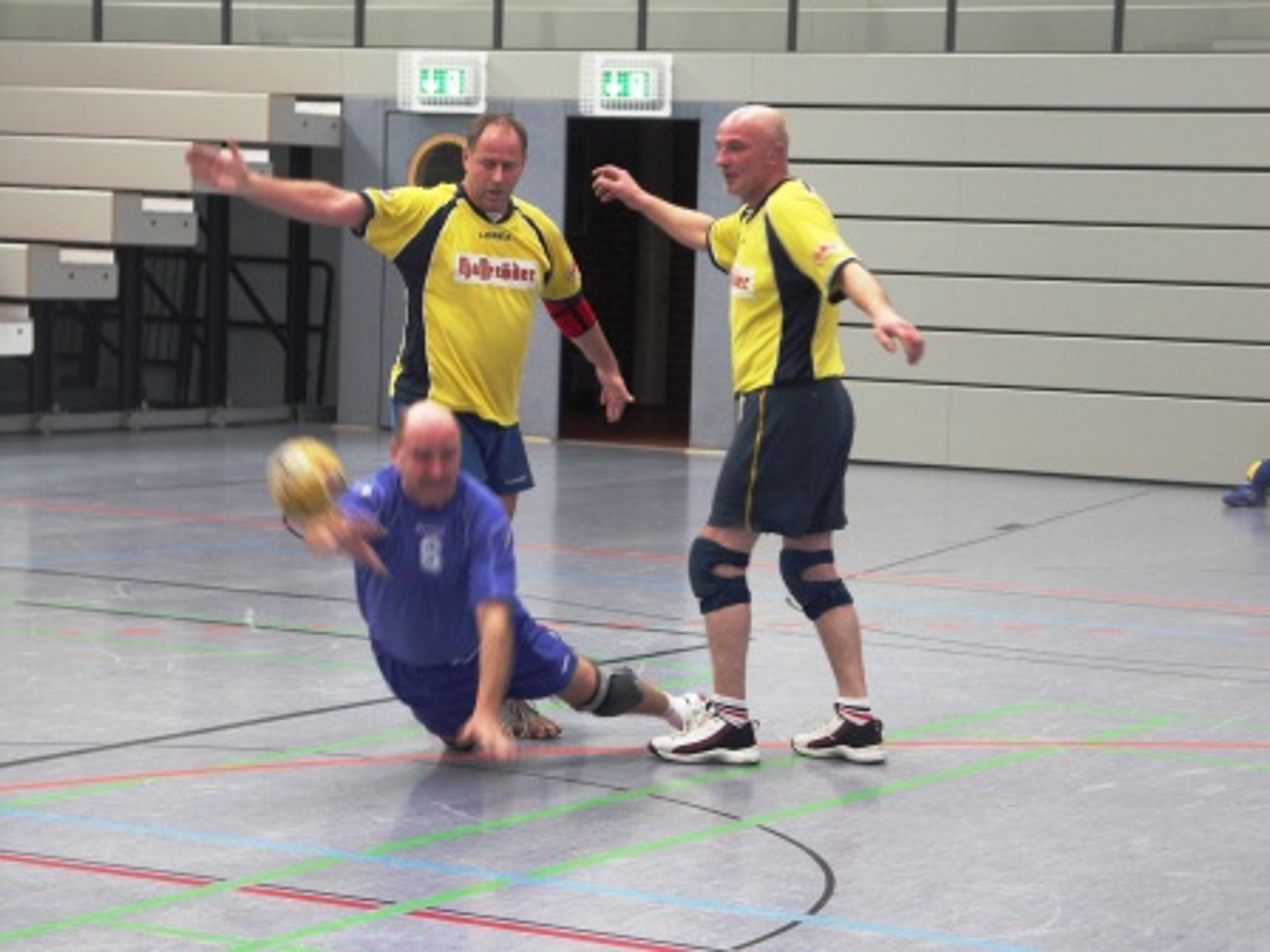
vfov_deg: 13.8
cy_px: 476
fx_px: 3926
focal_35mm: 107
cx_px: 635
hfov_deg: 18.4
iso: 200
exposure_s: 1/100
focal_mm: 27.6
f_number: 3.2
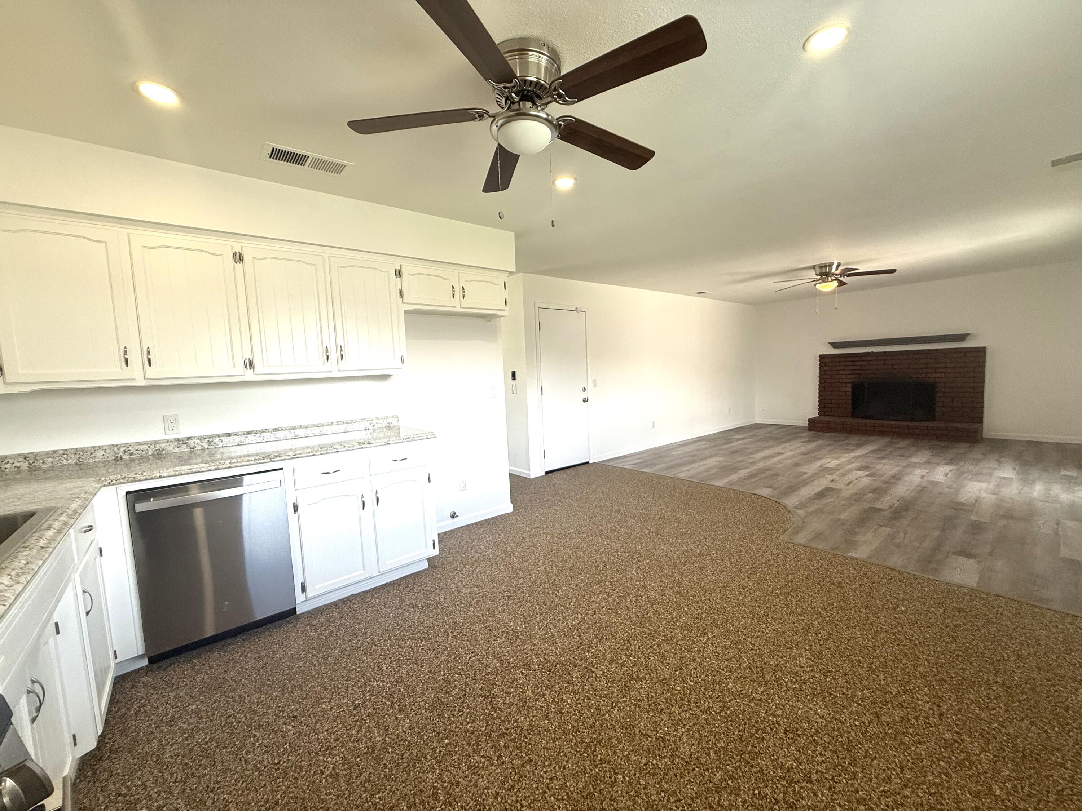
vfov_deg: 85.7
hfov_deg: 102.1
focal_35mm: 14
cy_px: 406
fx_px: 438
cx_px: 541
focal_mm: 2.22
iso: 125
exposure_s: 1/120
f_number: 2.2
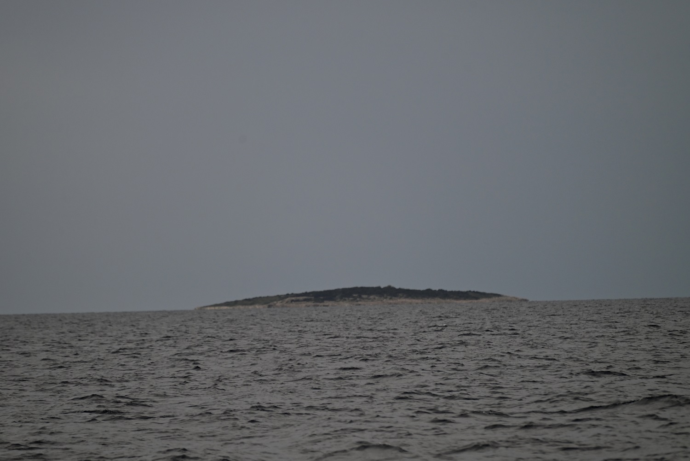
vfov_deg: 4.6
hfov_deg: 6.9
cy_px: 230
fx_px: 5751
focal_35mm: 300
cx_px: 345
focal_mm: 300
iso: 400
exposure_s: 1/1000
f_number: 5.6
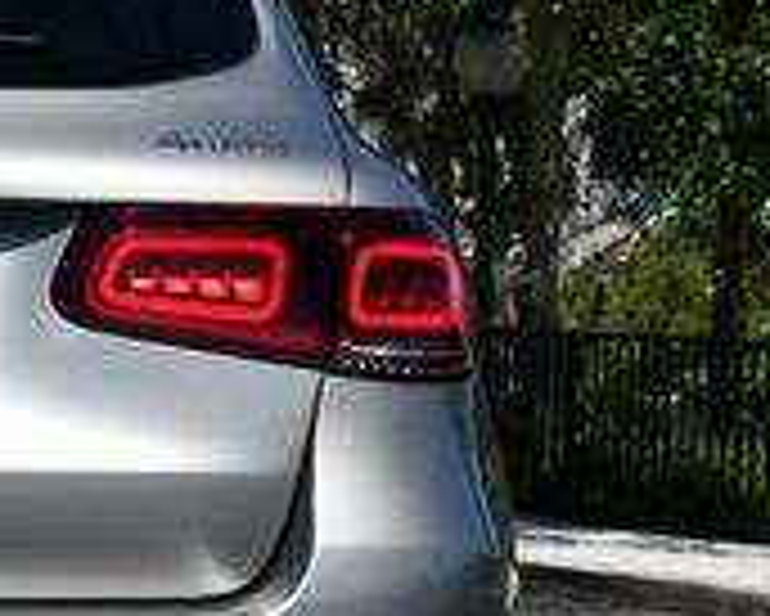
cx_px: -473
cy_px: 436
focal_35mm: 190
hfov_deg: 9.8
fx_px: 4332
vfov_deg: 8.1
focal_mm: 27
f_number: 10
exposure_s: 1/400
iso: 100
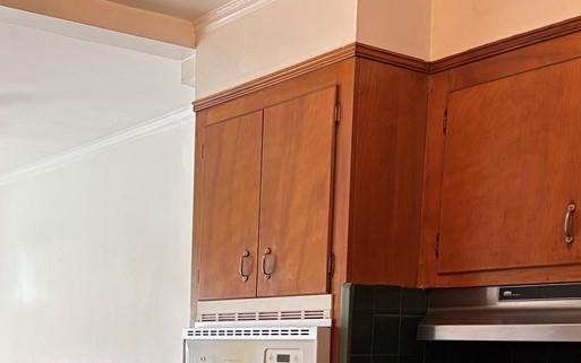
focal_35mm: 55
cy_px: 407
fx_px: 871
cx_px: 82
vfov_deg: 22.2
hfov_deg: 35.2
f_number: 1.6
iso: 100
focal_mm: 5.96
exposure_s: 1/120
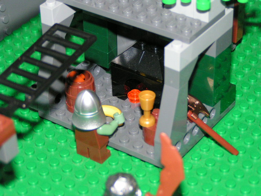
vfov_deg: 13.7
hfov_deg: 18.2
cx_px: 130
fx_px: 814
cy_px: 98
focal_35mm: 108
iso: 200
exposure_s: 1/125
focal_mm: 16.6
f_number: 3.5
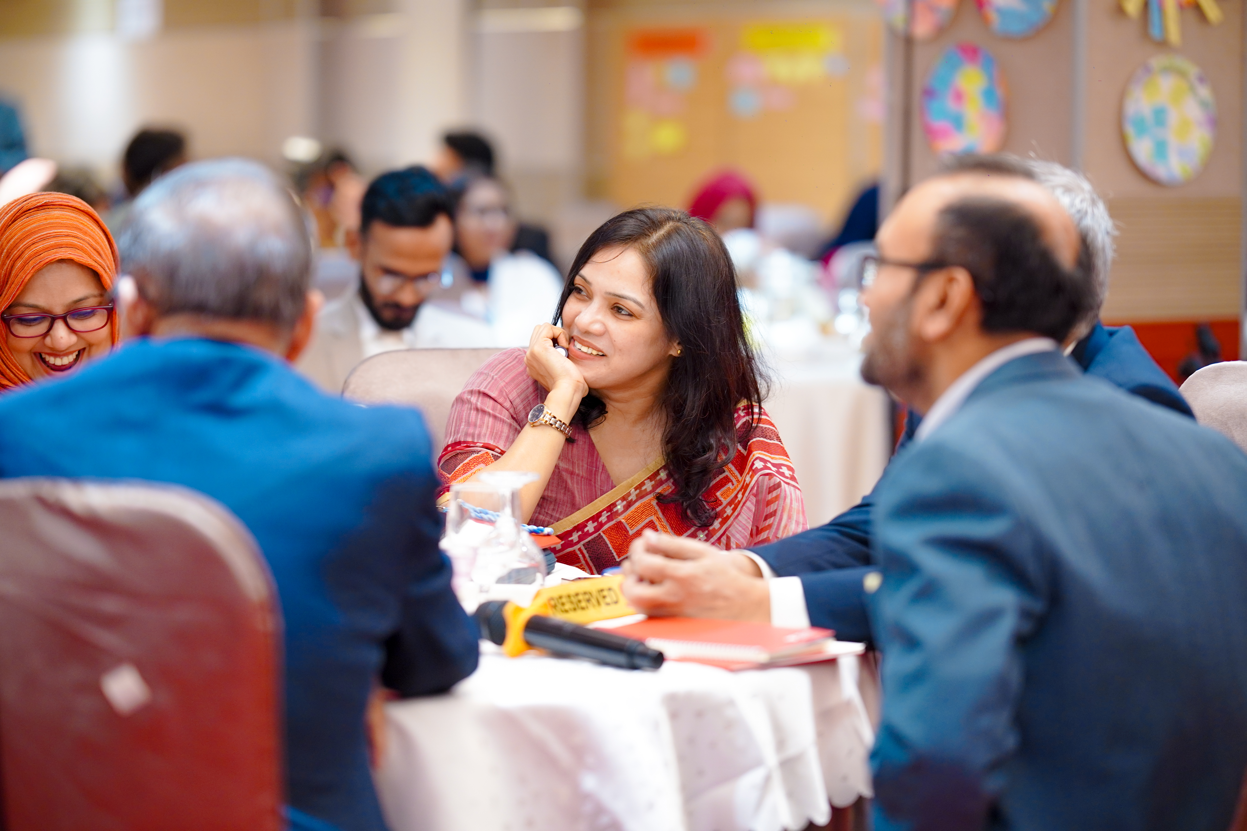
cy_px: 416
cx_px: 624
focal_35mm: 112
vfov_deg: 12.2
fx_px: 3897
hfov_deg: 18.2
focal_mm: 75
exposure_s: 1/125
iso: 320
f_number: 1.4
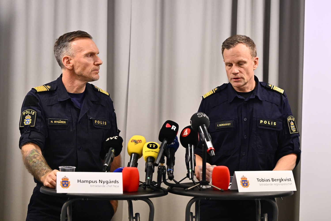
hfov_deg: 18.6
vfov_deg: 12.5
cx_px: 166
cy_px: 110
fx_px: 1012
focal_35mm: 110
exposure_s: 1/200
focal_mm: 110
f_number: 2.8
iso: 2000
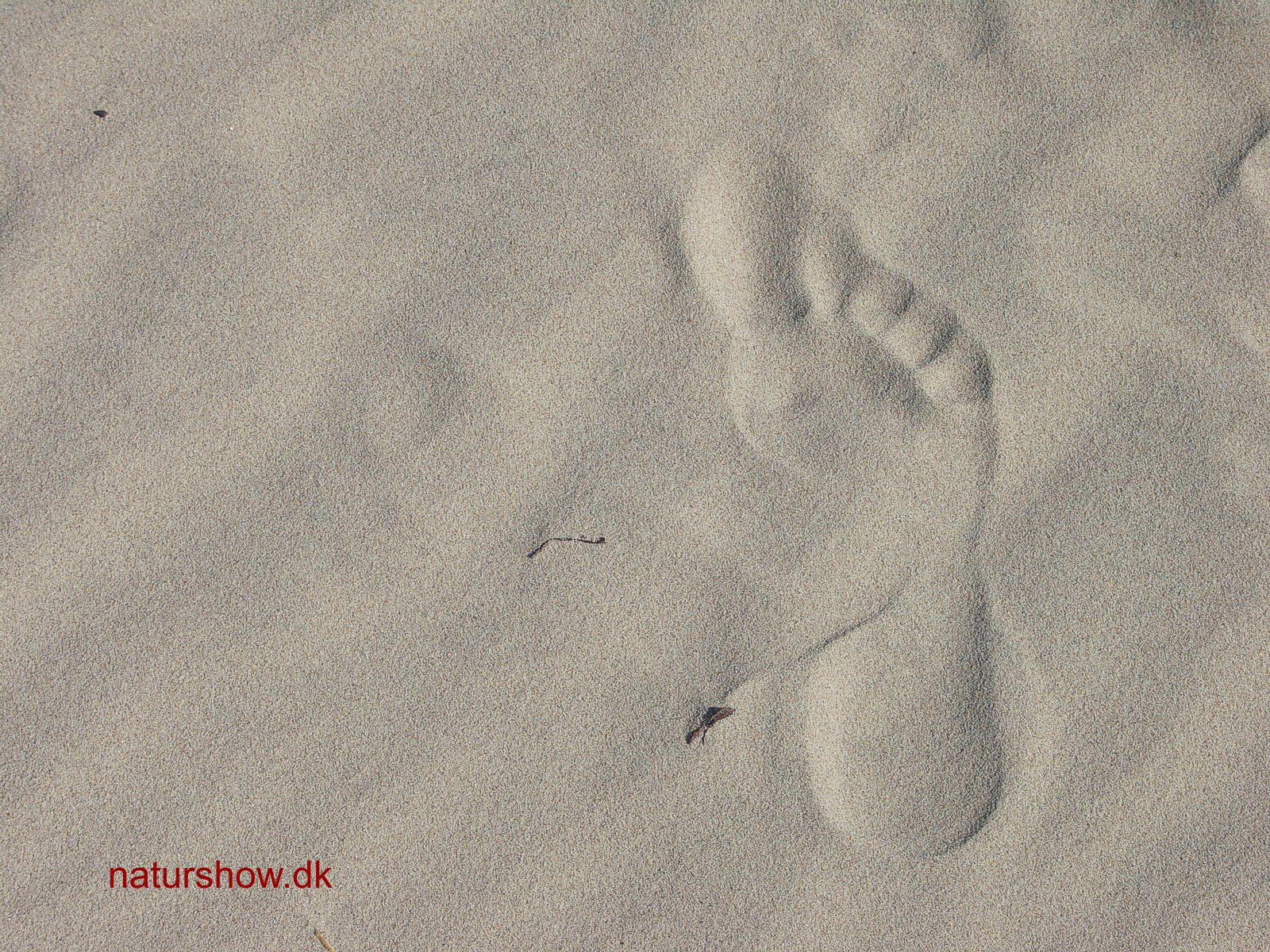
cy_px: 476
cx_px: 635
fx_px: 3595
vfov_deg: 15.1
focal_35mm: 98
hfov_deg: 20.0
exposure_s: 1/800
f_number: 5.6
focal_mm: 25.4
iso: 100
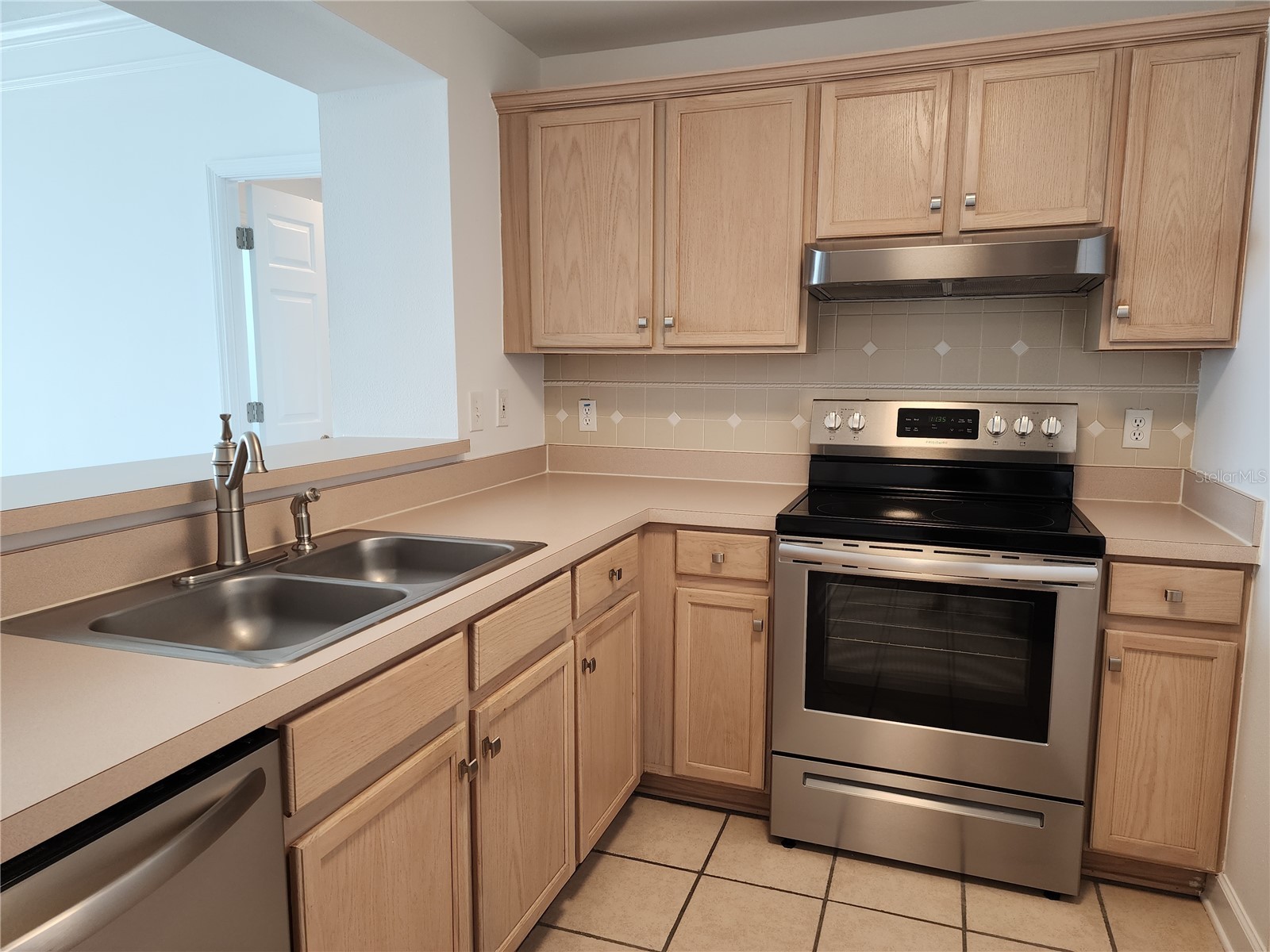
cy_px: 476
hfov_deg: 73.9
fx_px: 844
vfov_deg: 58.9
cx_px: 635
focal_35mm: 23
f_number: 1.8
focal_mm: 6.4
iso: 100
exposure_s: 1/120
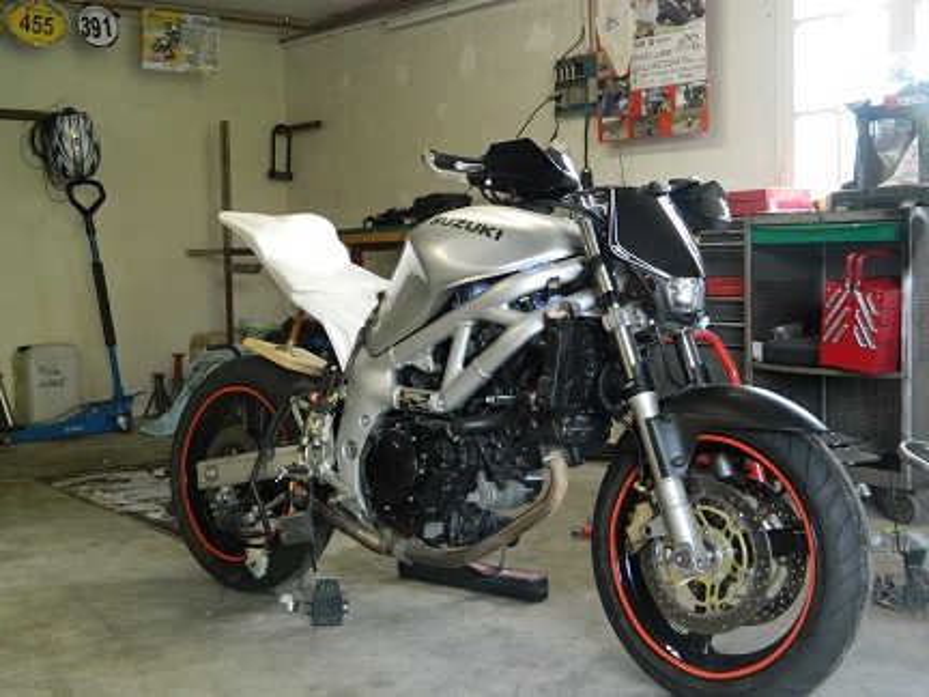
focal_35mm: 47
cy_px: 348
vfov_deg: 30.9
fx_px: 1261
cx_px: 464
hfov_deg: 40.4
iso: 400
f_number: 3.6
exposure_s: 1/40
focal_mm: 8.4
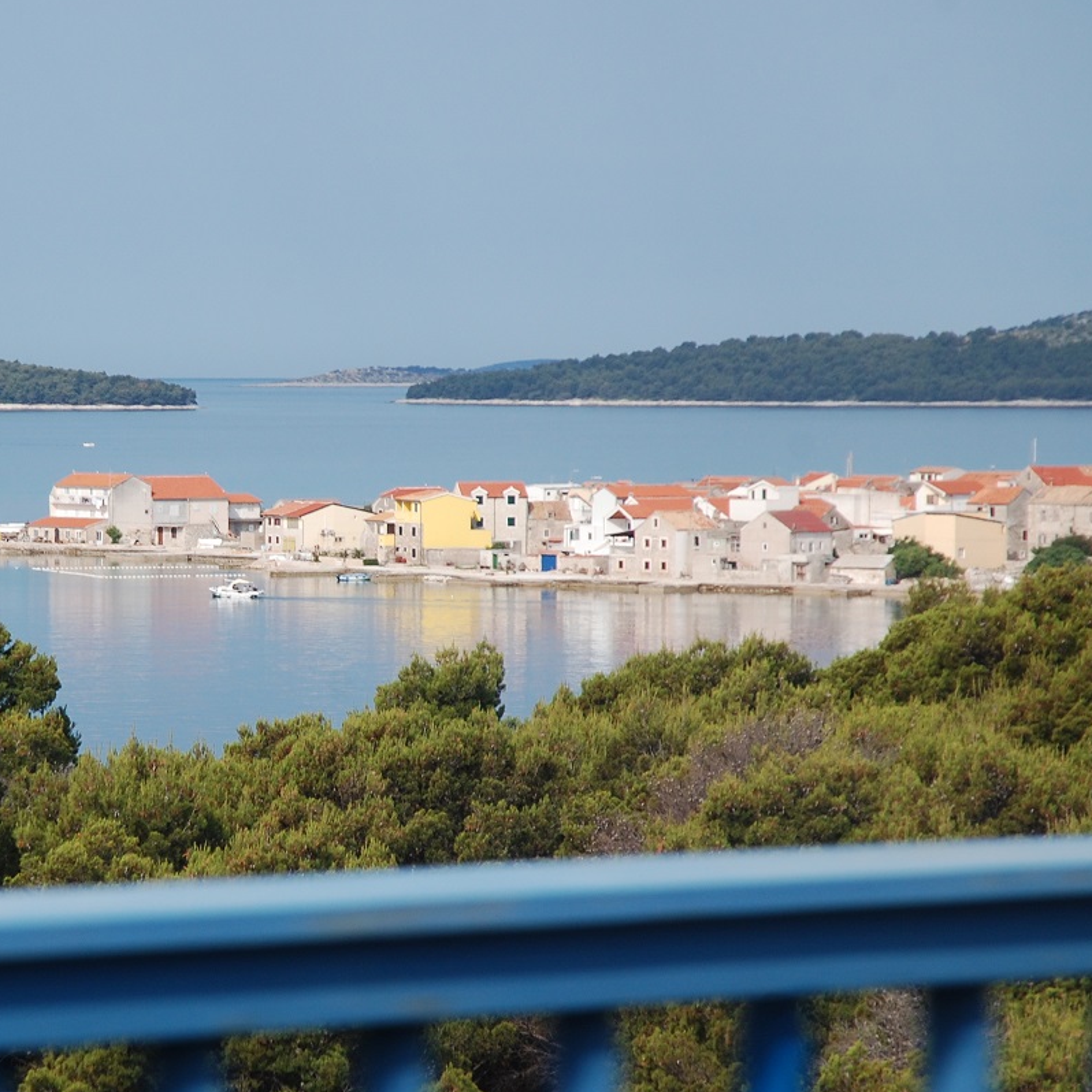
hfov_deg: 10.4
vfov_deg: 10.4
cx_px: 122
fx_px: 5996
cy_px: 612
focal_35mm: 168
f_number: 6.3
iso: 200
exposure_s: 1/640
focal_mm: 70
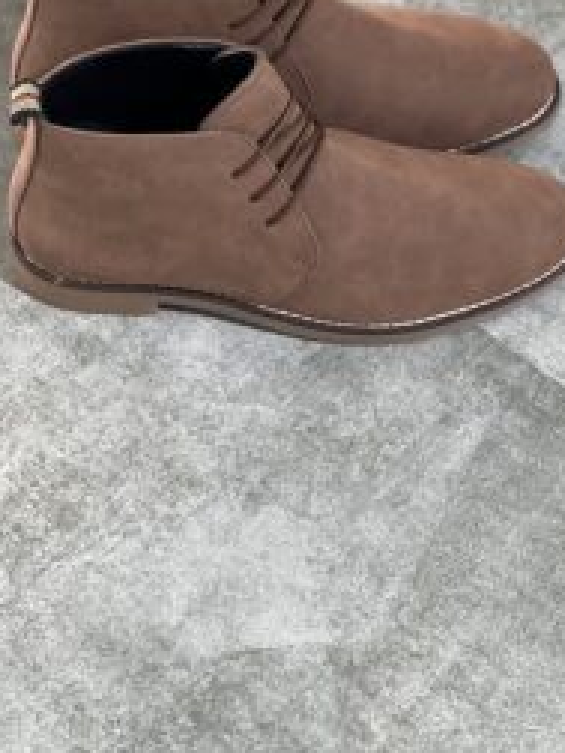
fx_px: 2655
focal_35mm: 122
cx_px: 287
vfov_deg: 16.0
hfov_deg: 12.1
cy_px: 164
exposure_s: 1/40
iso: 200
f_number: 2.8
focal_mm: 9
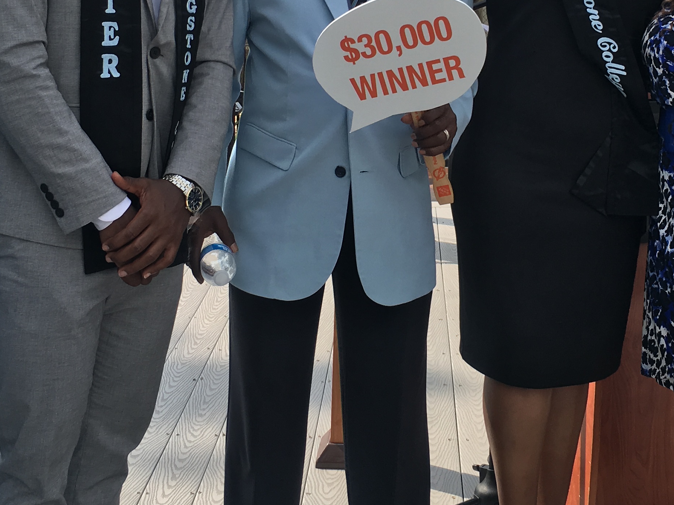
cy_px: 77
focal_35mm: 63
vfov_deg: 22.8
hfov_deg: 30.6
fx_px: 1227
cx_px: 411
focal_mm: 4.15
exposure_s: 1/1012
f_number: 2.2
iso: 25
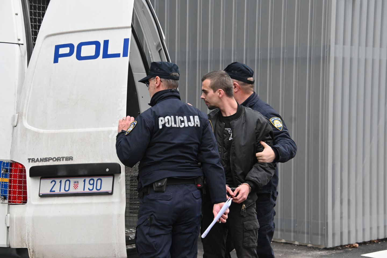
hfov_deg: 15.9
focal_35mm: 129
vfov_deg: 10.6
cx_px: 194
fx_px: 1387
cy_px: 129
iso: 1600
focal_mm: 86
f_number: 6.3
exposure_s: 1/320
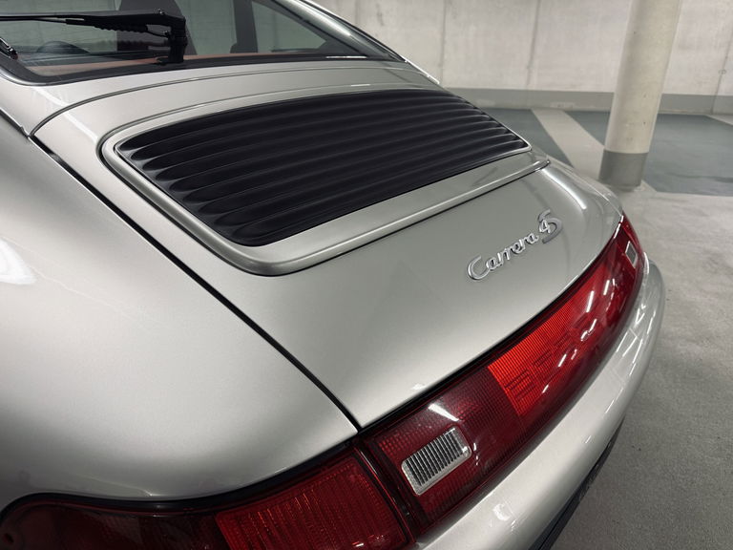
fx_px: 508
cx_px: 366
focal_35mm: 24
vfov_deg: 56.8
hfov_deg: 71.6
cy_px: 275
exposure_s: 1/100
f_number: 1.78
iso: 160
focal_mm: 6.76
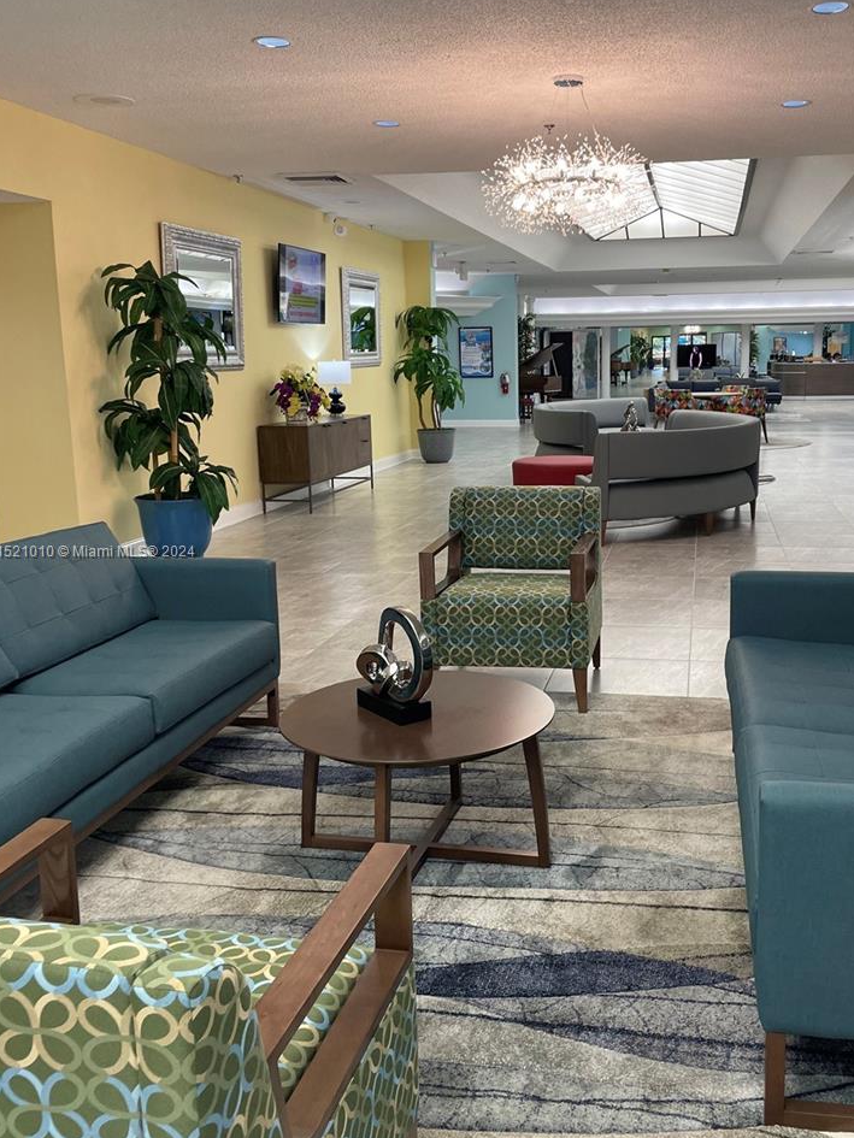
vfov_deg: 55.3
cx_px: 517
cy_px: 553
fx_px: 1085
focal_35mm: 33
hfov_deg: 42.7
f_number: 1.6
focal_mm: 4.2
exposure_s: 1/60
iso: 64
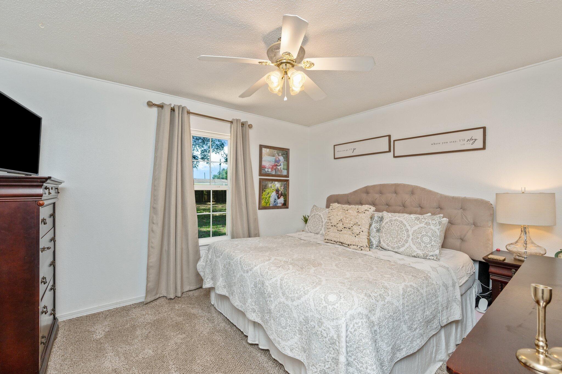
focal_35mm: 16
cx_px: 281
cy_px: 187
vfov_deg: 73.7
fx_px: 250
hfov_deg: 96.8
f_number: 9
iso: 320
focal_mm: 16
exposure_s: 1/30
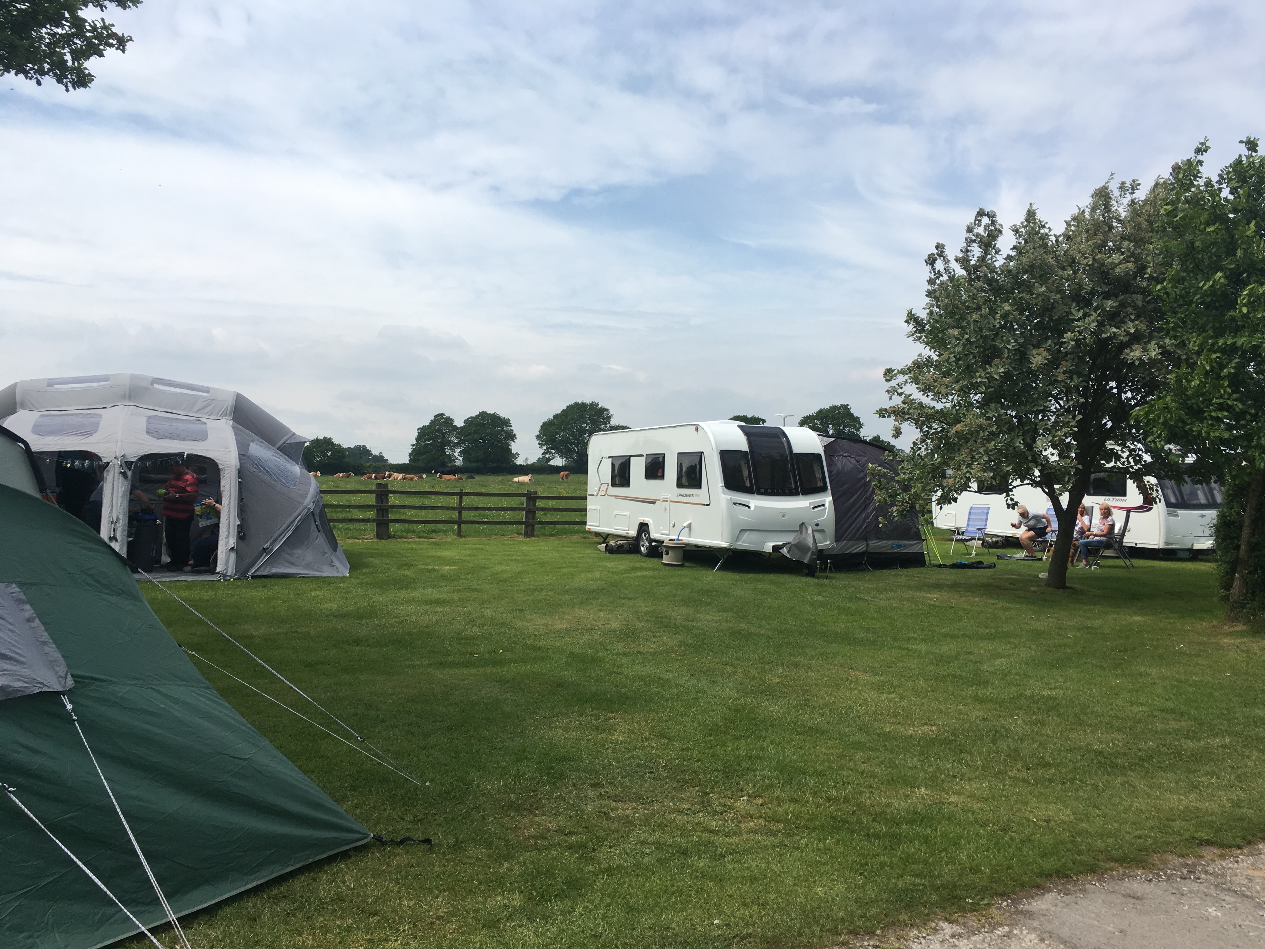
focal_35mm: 29
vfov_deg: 48.2
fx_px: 1060
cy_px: 474
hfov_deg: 61.7
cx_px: 632
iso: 25
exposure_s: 1/1637
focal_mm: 4.15
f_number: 2.2
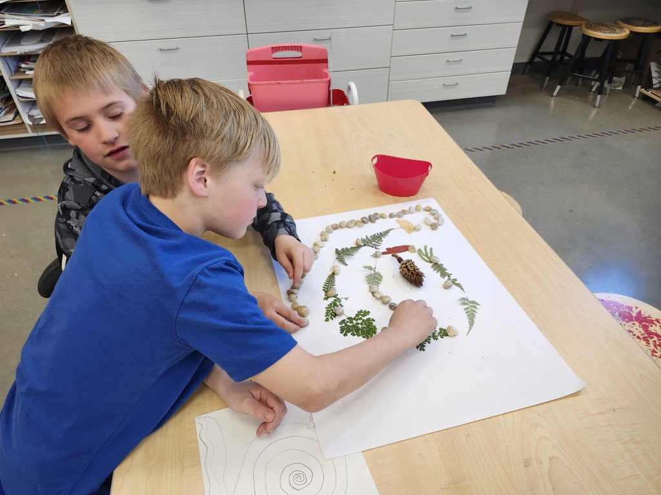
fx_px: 439
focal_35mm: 23
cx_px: 330
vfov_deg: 58.9
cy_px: 248
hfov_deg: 73.9
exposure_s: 1/120
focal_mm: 5.54
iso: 125
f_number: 1.8
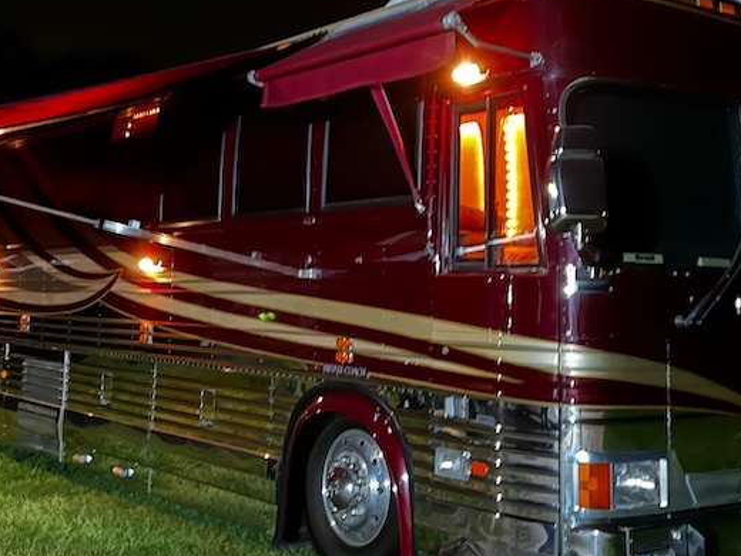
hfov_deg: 38.2
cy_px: 194
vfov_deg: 28.9
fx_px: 1070
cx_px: 363
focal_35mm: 50
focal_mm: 5.7
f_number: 1.5
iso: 1250
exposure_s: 1/2
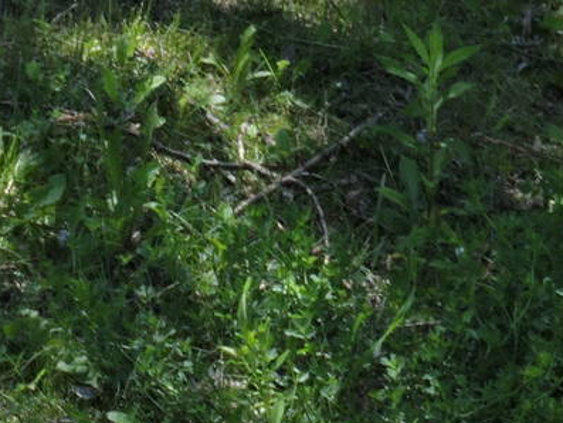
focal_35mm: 685
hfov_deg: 2.9
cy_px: 829
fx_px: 11144
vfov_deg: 2.2
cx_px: -240
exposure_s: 1/160
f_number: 4.5
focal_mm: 30.3
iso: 100
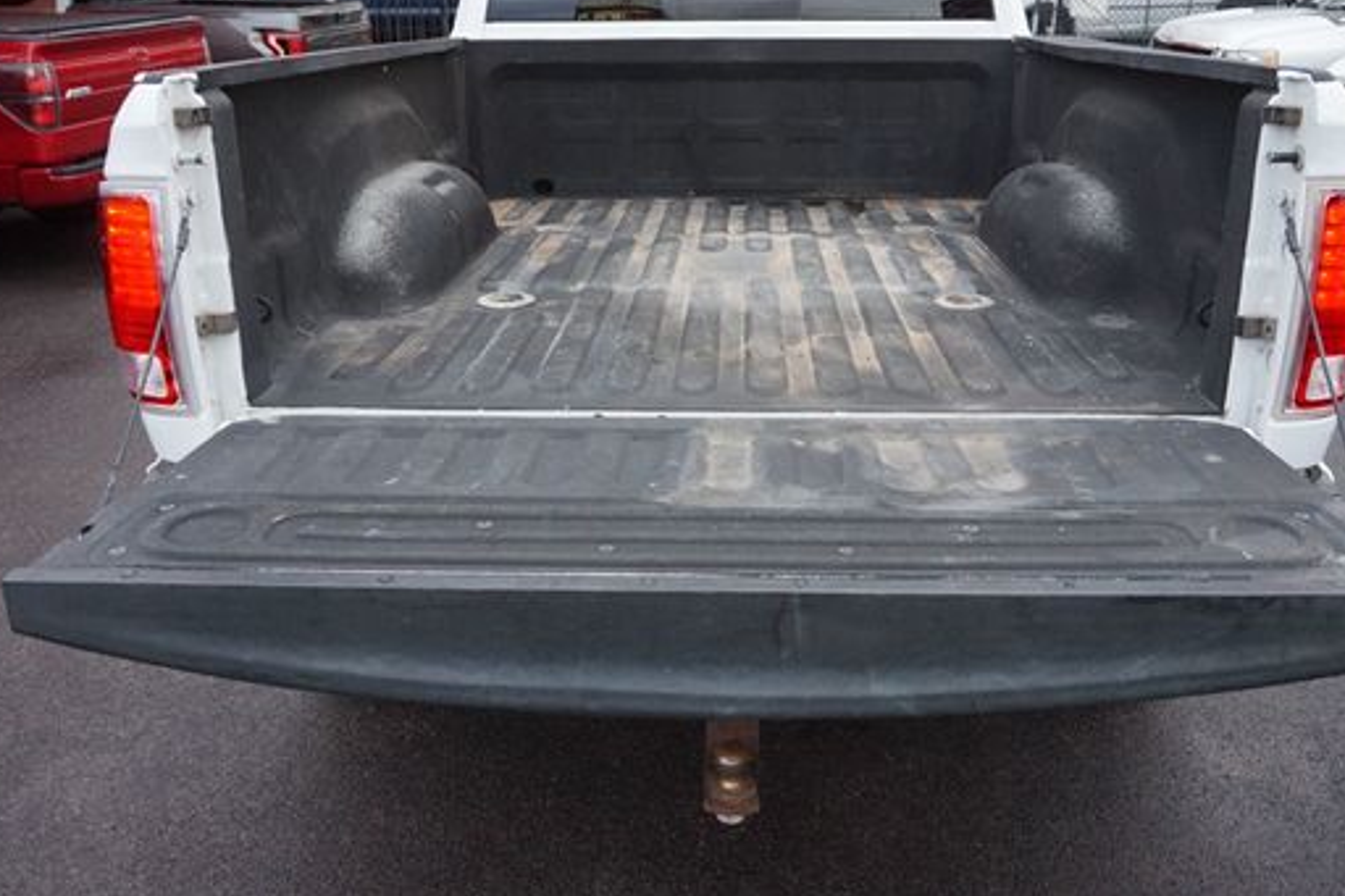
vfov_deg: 43.3
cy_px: 349
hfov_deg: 61.9
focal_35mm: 30
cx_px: 717
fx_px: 1120
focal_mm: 16
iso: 1250
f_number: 4
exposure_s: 1/160
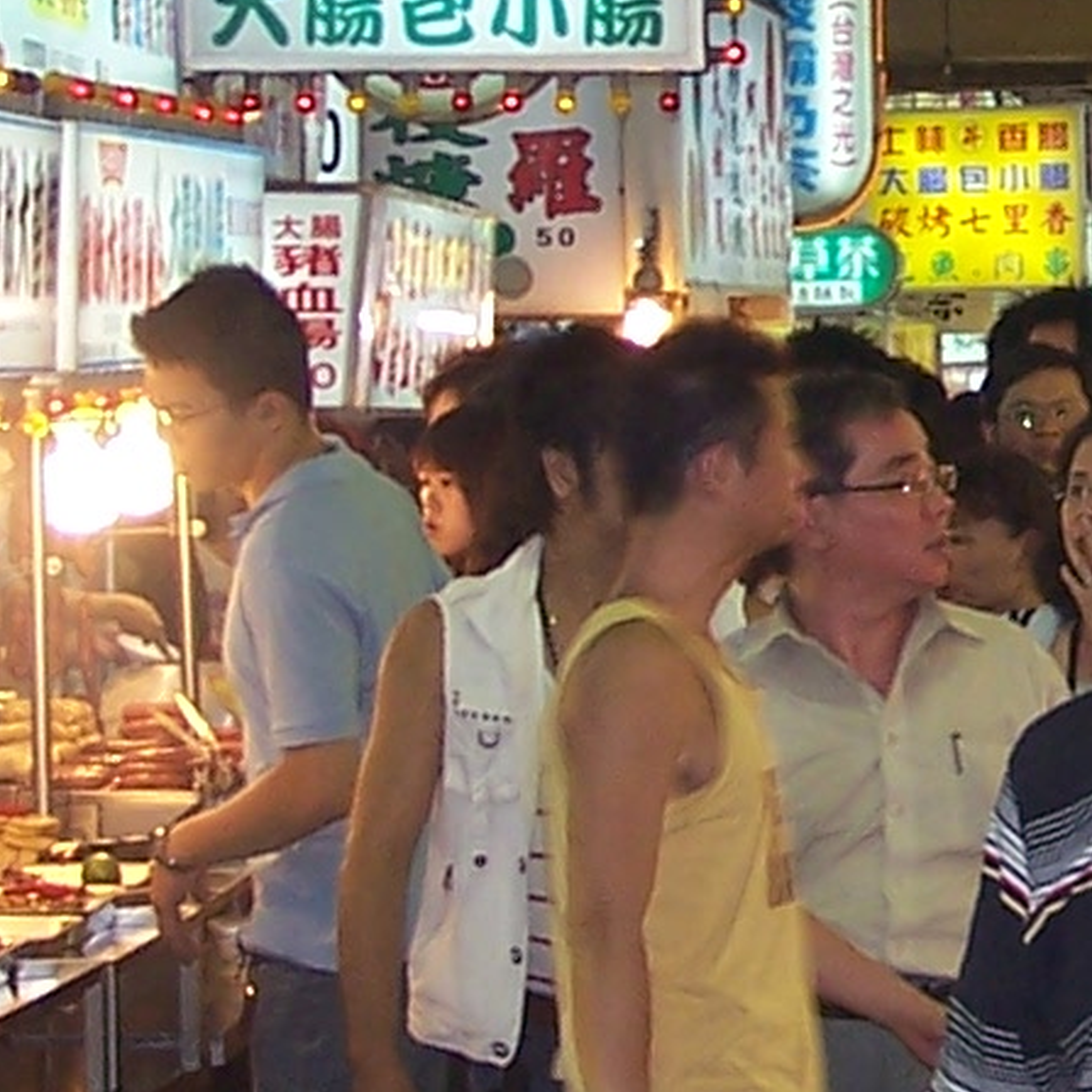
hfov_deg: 9.9
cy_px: 393
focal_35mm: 173
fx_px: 6174
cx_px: 1505
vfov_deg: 10.1
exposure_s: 1/60
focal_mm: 6.3
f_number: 2.8
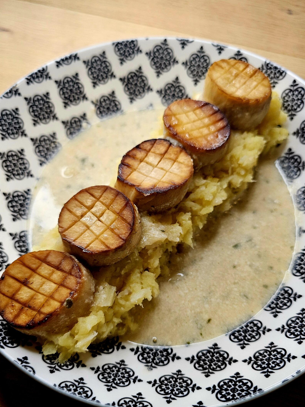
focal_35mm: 28
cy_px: 242
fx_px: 329
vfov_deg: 62.9
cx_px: 154
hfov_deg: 49.7
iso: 64
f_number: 1.7
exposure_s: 1/59.2
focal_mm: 6.3
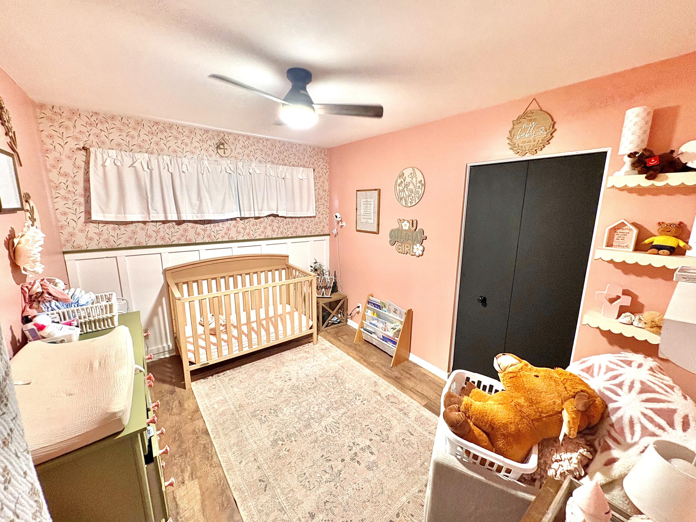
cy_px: 261
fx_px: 281
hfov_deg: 102.1
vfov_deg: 85.7
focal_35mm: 14
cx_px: 348
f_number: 2.2
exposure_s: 1/60
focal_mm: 2.22
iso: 400
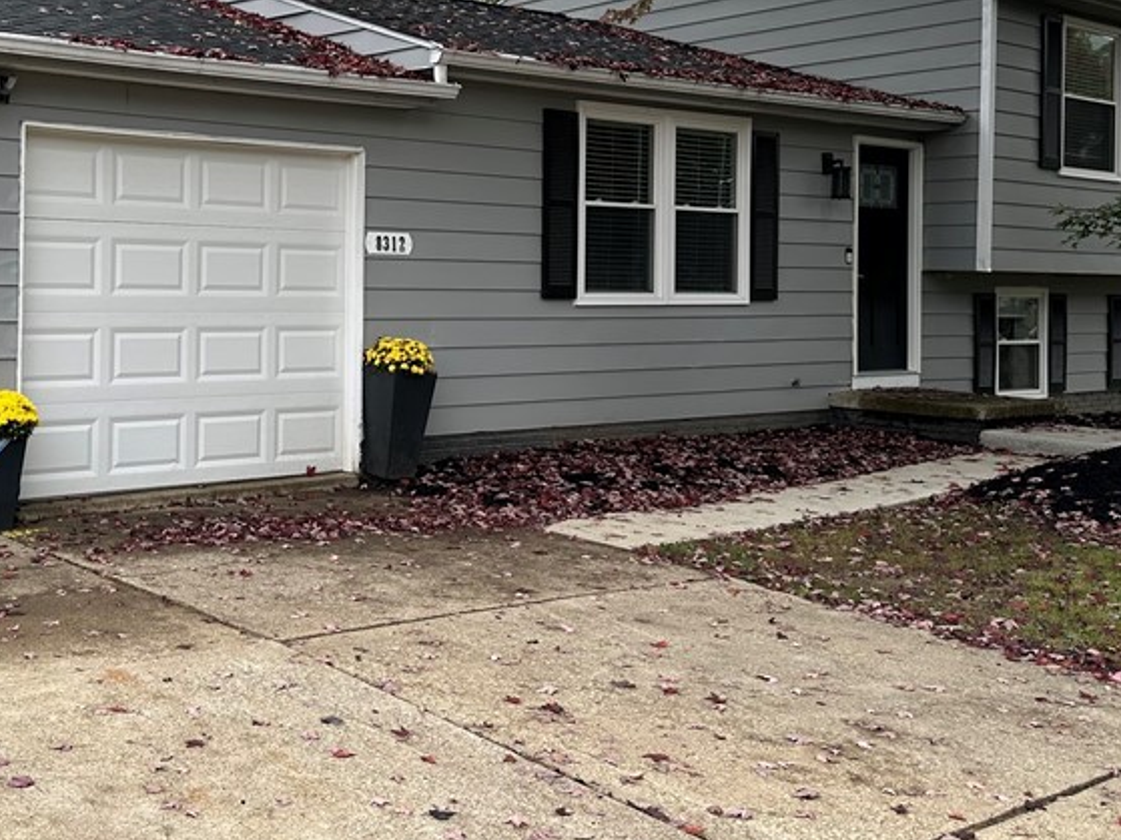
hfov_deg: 41.9
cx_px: 307
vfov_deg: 32.6
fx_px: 1425
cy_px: 281
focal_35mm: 44
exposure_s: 1/608
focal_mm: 6.86
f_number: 1.78
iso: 80
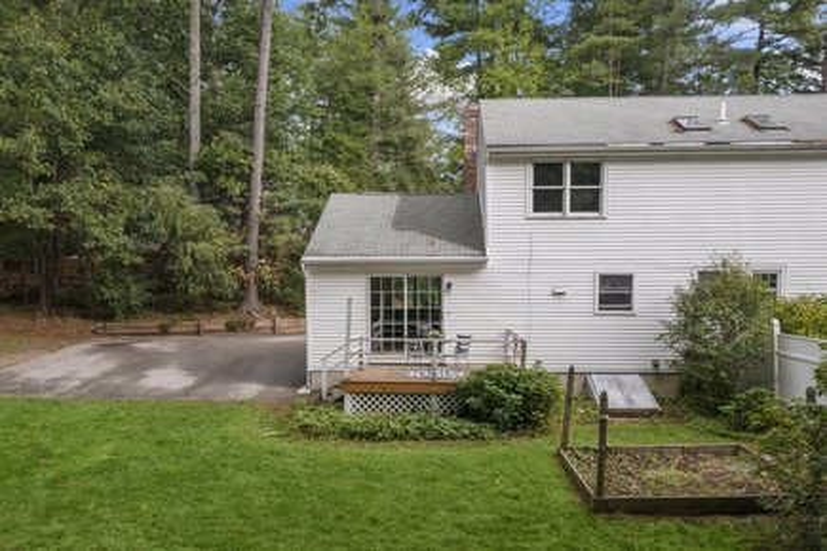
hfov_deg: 65.5
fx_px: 643
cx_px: 414
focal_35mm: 28
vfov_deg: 46.4
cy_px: 276
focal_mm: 10.26
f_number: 5
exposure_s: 1/60
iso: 200
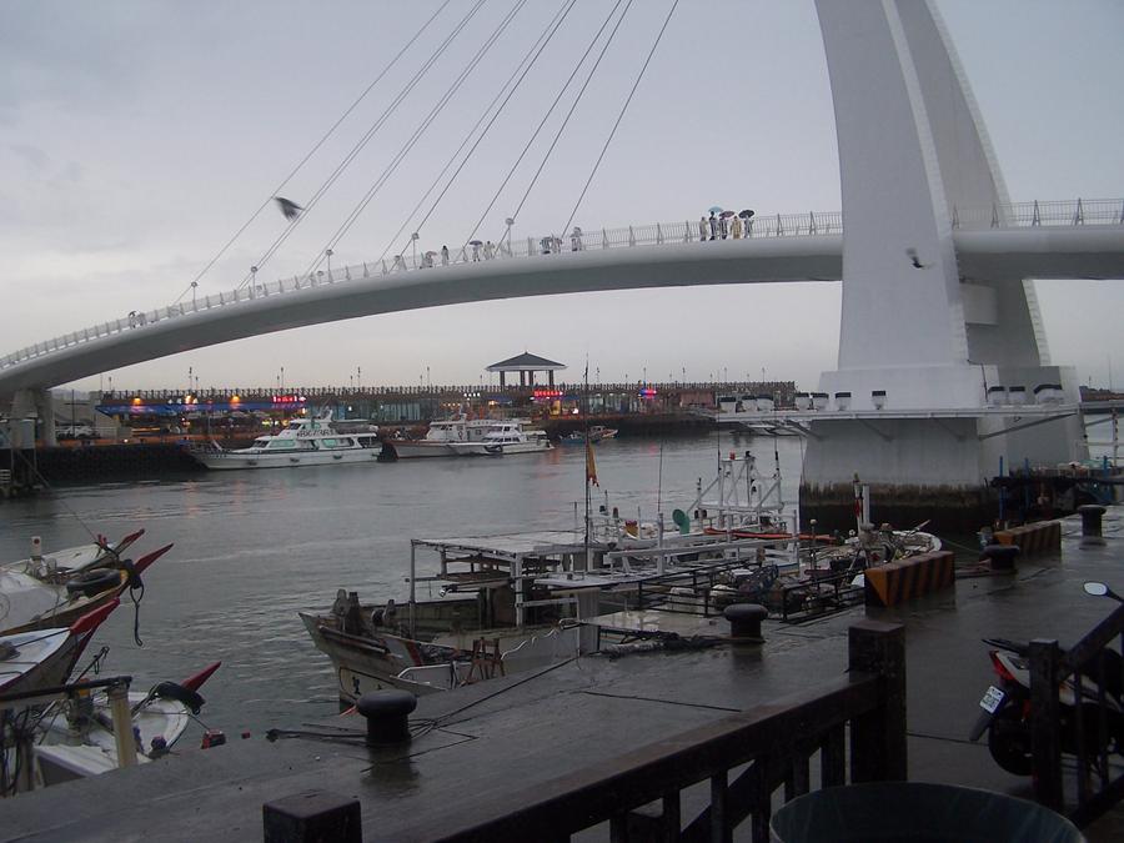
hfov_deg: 49.0
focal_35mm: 38
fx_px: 1234
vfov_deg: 37.7
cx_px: 562
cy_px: 422
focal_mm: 6.3
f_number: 2.8
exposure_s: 1/90
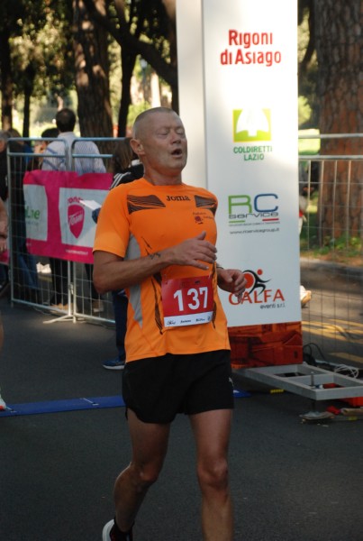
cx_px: 182
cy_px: 270
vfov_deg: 19.4
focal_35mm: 105
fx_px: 1580
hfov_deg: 13.1
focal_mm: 70
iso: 1000
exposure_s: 1/400
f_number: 5.6
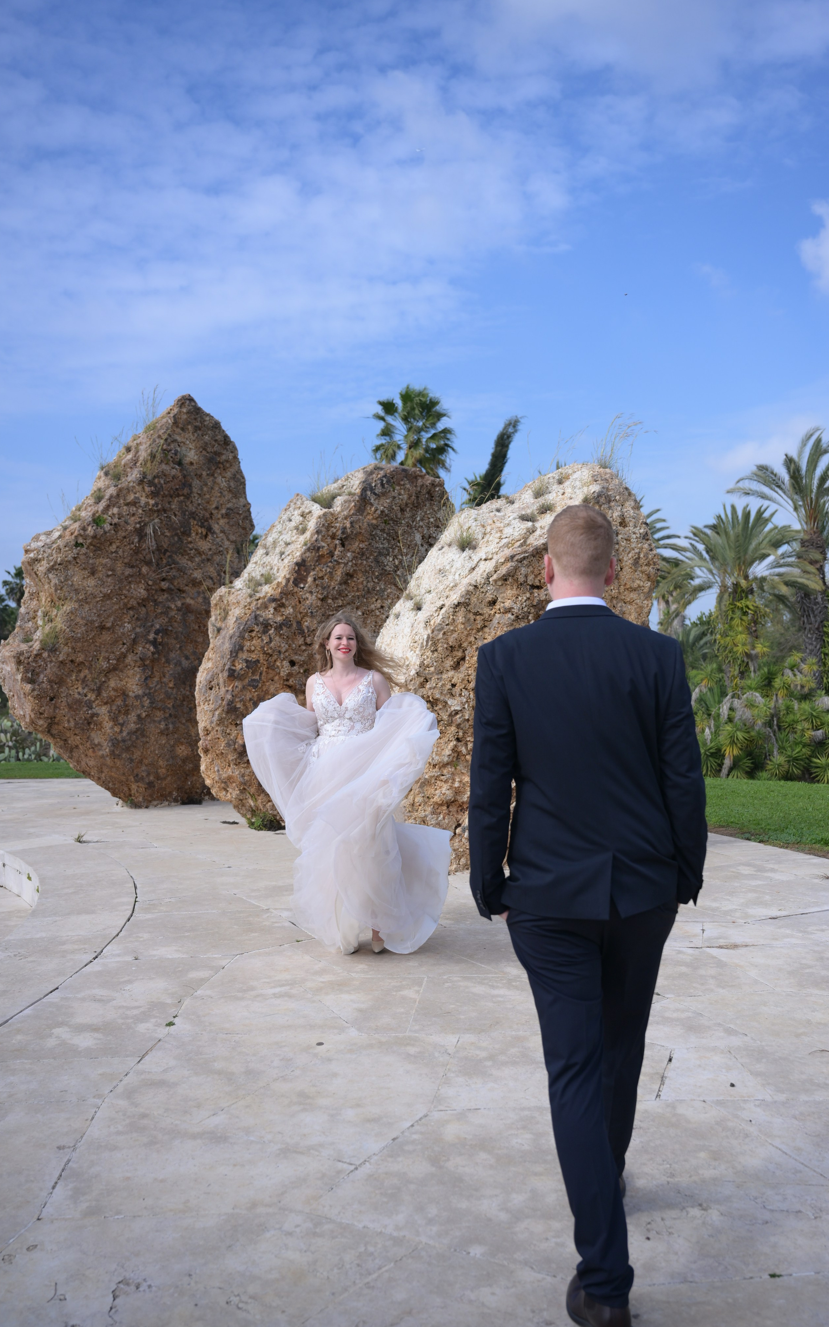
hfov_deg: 41.2
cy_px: 658
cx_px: 435
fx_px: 1103
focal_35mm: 31
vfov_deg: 62.0
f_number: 3.5
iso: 125
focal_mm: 29.5
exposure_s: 1/2000
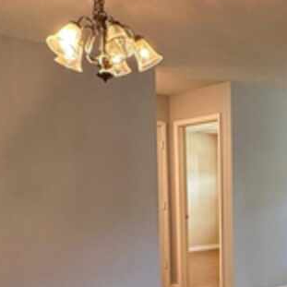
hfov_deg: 31.3
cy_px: 221
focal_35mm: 51
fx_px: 478
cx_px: 275
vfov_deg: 32.6
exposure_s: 1/60
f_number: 2.2
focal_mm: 2.22
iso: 320
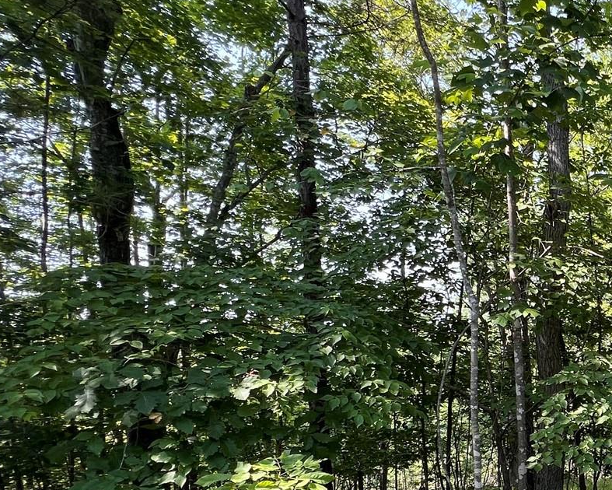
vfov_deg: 42.8
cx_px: 740
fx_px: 598
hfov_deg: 39.0
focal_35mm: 33
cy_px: 383
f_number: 1.8
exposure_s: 1/136
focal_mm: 1.57
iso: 32
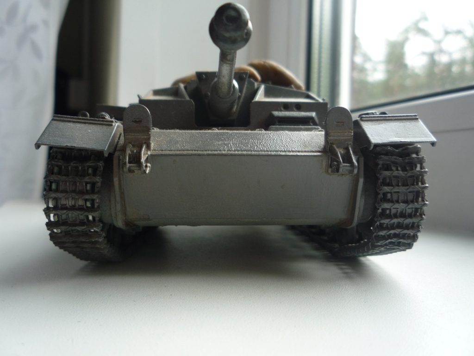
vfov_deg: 46.8
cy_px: 178
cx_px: 237
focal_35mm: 30
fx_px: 411
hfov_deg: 60.0
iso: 100
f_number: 3.3
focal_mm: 5.2
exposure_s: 1/80
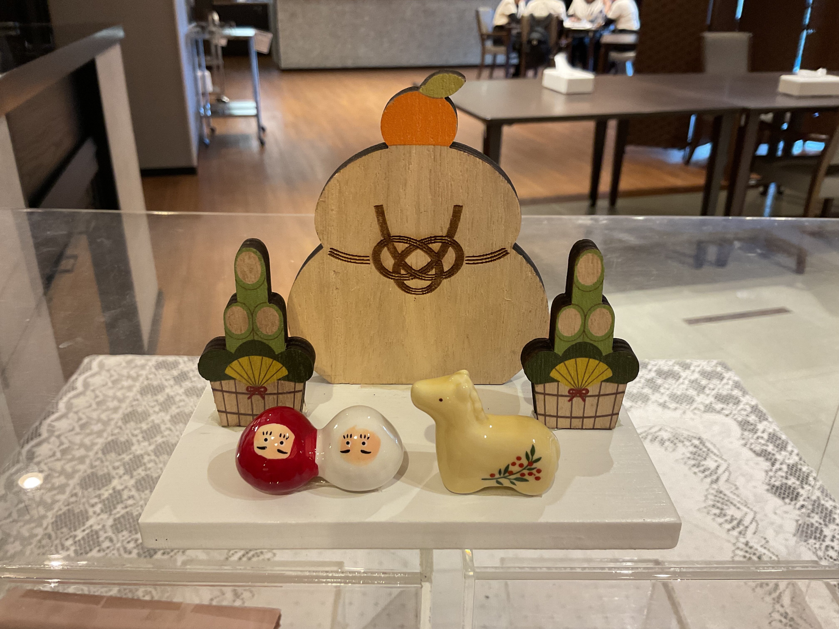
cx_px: 420
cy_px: 314
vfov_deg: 48.2
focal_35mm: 29
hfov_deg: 61.7
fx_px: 703
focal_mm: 3
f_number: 1.8
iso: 125
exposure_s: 1/60
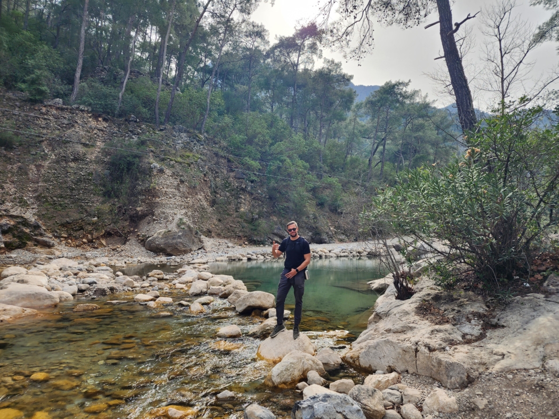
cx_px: 280
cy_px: 210
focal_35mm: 23
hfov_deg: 73.9
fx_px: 371
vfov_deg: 58.9
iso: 12
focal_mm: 6.4
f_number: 1.8
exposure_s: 1/487
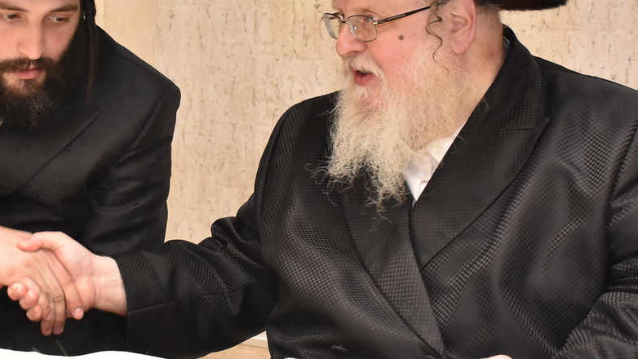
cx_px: 237
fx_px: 1523
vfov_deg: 13.4
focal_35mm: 90
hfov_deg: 23.6
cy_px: 91
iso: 1600
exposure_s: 1/100
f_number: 5.6
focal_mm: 32
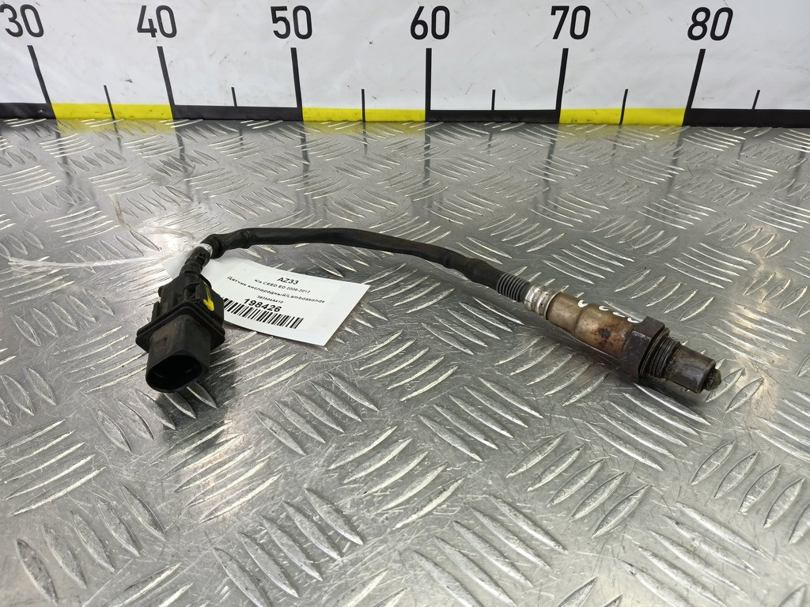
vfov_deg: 58.9
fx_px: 538
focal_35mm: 23
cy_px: 304
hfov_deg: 73.9
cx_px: 405
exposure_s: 1/50
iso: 123
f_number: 1.6
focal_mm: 4.11
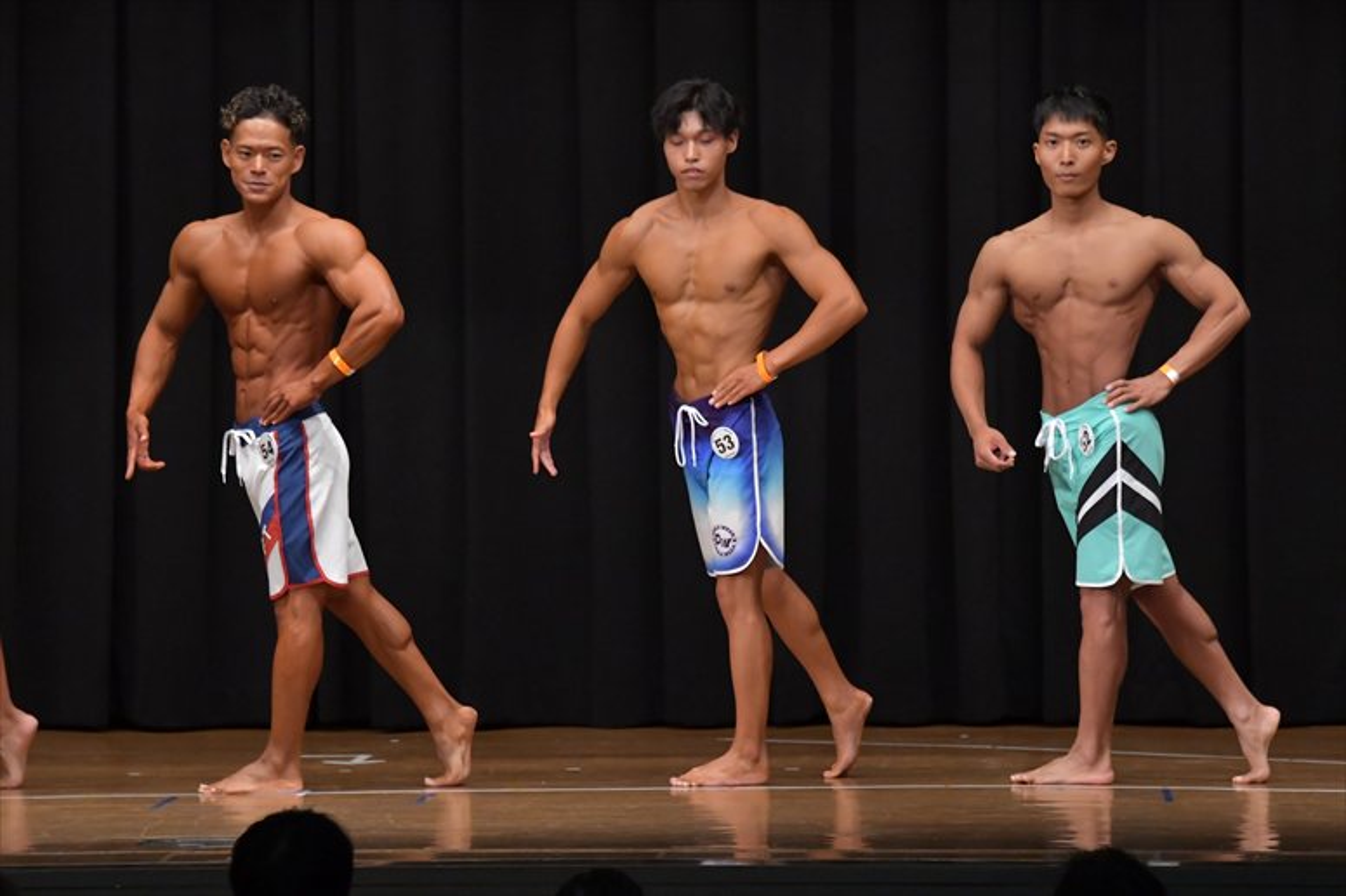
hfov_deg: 9.2
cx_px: 673
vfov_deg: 6.1
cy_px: 448
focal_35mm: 225
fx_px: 8409
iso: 5000
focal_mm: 150
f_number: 5.6
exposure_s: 1/400
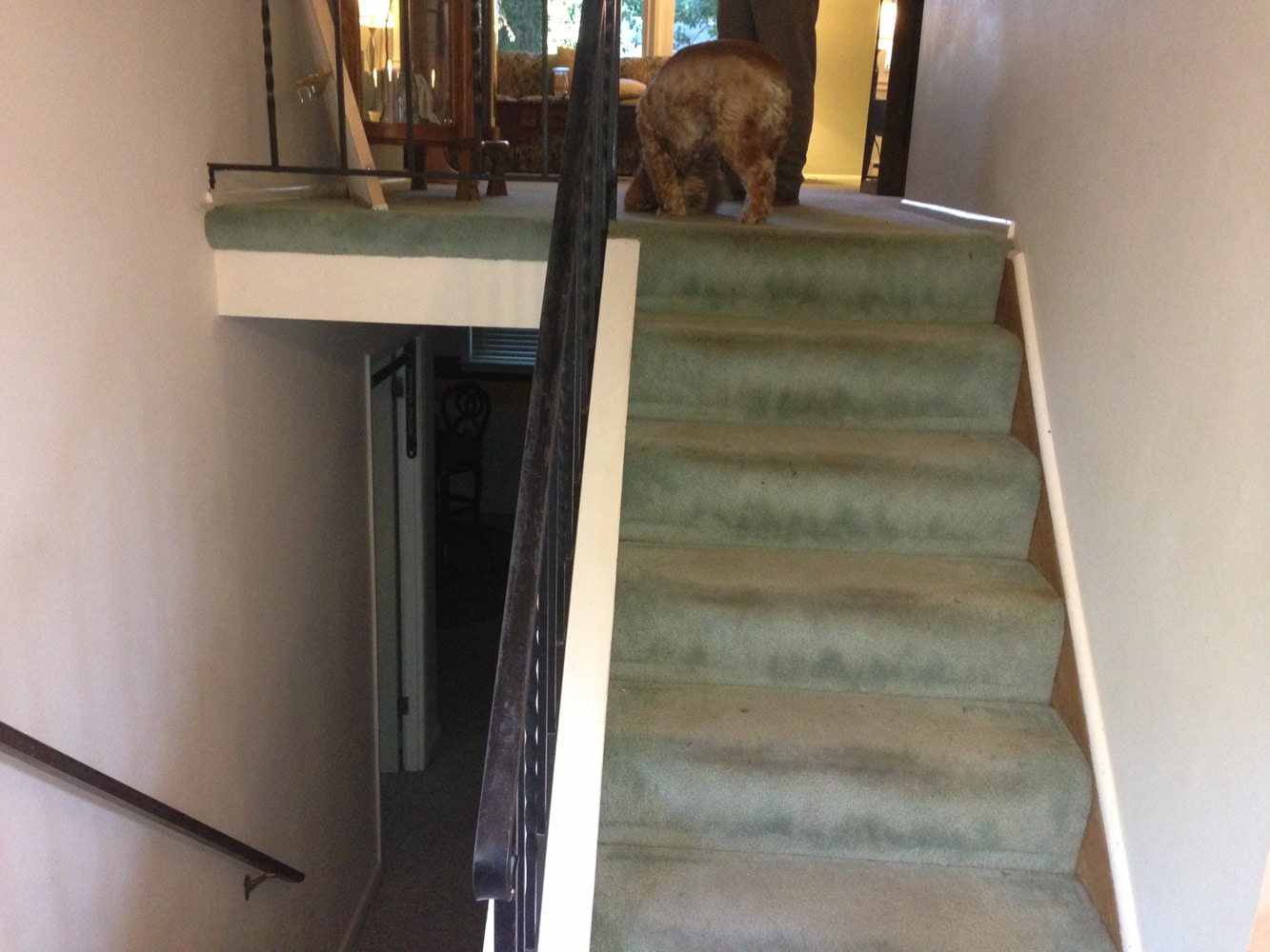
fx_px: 1211
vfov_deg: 43.0
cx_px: 635
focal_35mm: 33
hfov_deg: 55.3
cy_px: 476
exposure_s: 1/20
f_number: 2.4
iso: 320
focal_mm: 4.13
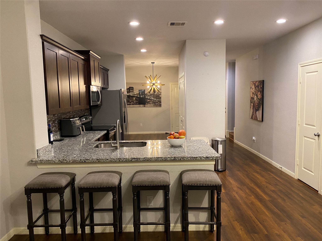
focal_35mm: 26
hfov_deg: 67.3
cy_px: 120
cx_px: 161
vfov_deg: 53.1
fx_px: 242
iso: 320
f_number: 1.8
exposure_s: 1/60
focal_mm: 4.25
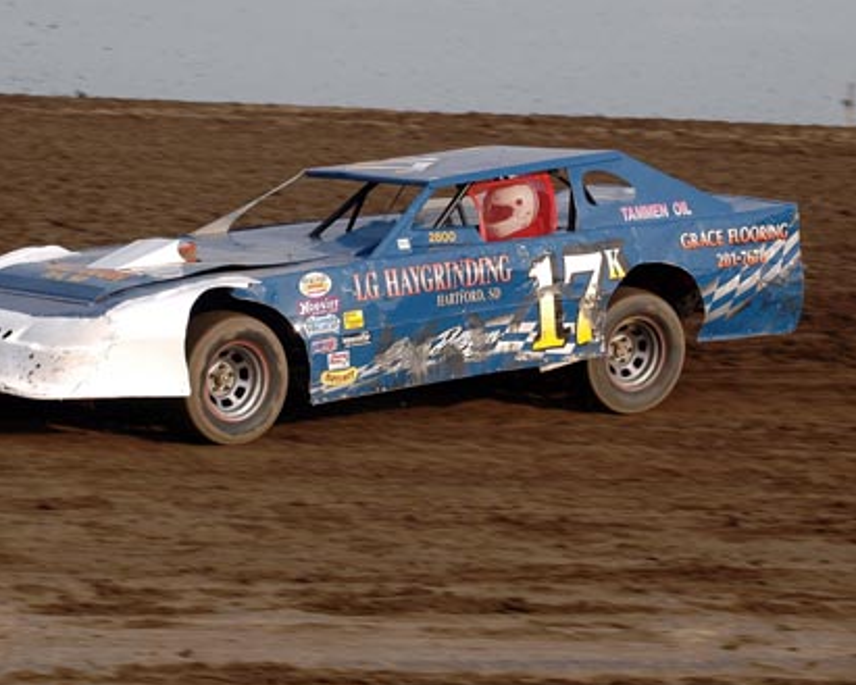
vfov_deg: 9.5
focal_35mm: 163
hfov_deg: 11.9
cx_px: 350
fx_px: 4120
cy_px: 341
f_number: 7.1
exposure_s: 1/500
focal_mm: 95
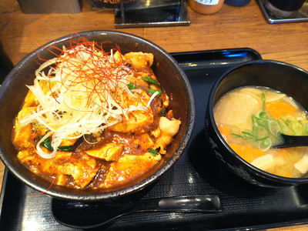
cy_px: 116
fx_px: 240
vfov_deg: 51.4
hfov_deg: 65.3
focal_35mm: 27
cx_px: 154
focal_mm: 4.2
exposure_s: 1/30
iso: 100
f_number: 1.9
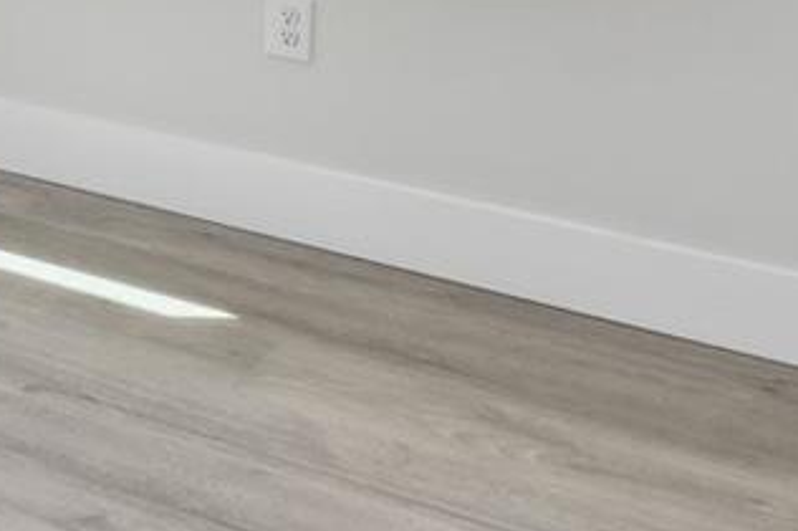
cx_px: -601
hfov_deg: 20.1
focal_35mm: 76
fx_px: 1683
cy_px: -420
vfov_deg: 15.4
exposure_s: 1/30
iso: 100
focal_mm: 10
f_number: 7.1
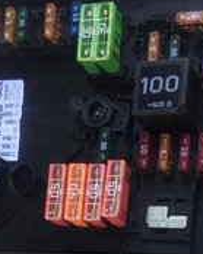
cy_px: 337
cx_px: 137
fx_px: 586
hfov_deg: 19.6
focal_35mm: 78
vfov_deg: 21.8
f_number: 2.2
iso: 40
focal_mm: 4.15
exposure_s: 1/100
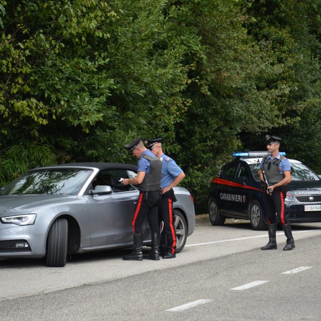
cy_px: 160
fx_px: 1259
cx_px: 177
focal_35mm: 120
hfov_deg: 14.5
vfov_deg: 14.5
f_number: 5.6
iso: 360
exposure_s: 1/500
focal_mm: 62
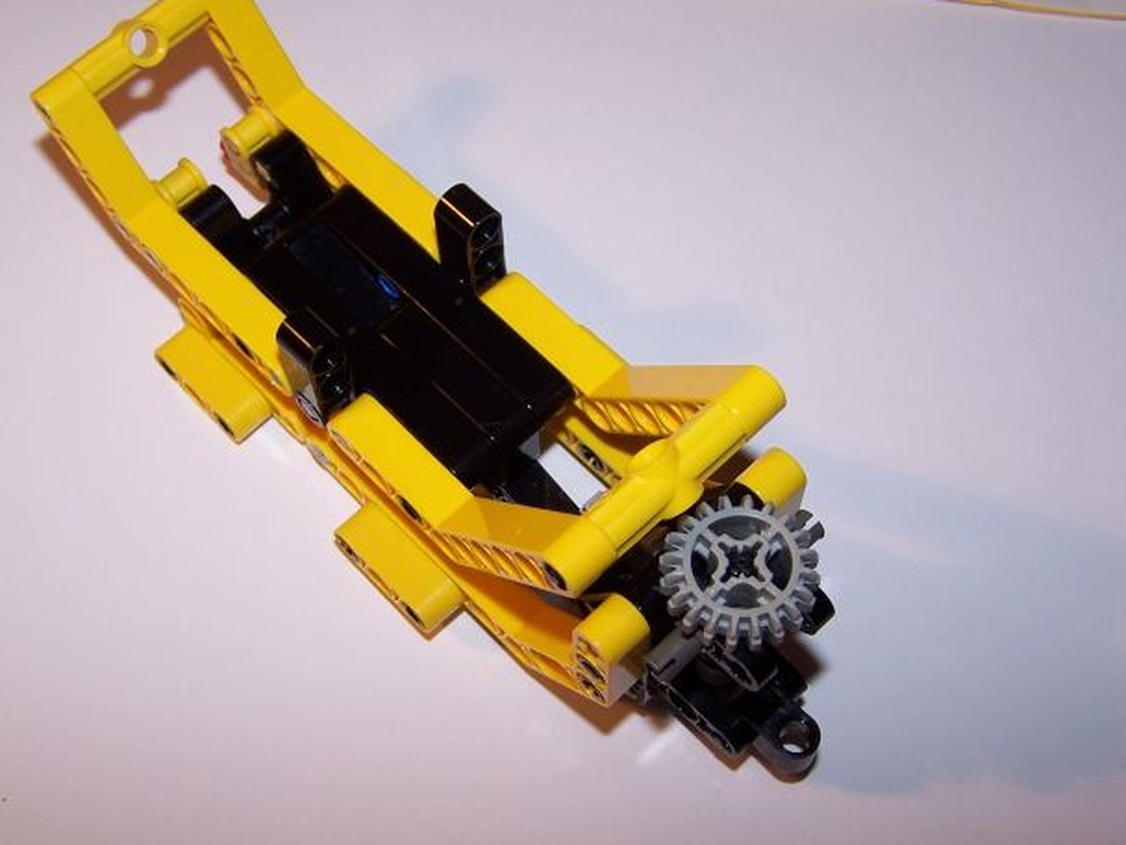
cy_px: 432
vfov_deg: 29.1
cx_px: 504
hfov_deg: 38.1
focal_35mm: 50
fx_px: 1626
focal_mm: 6.3
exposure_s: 1/60
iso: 80
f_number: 2.8
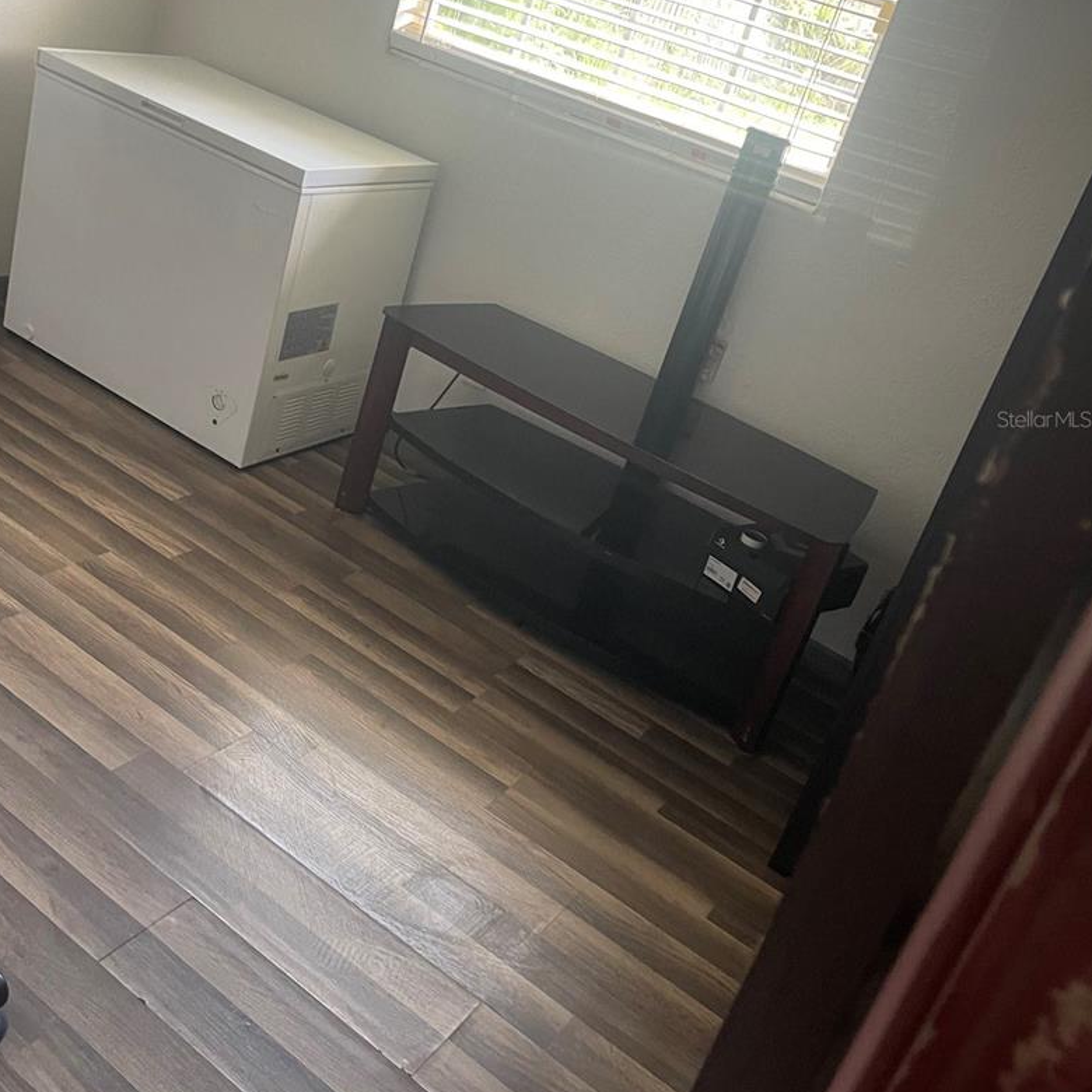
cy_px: 419
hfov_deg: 48.3
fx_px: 1213
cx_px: 466
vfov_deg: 48.1
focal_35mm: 34
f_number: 1.6
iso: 125
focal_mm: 5.1
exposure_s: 1/69
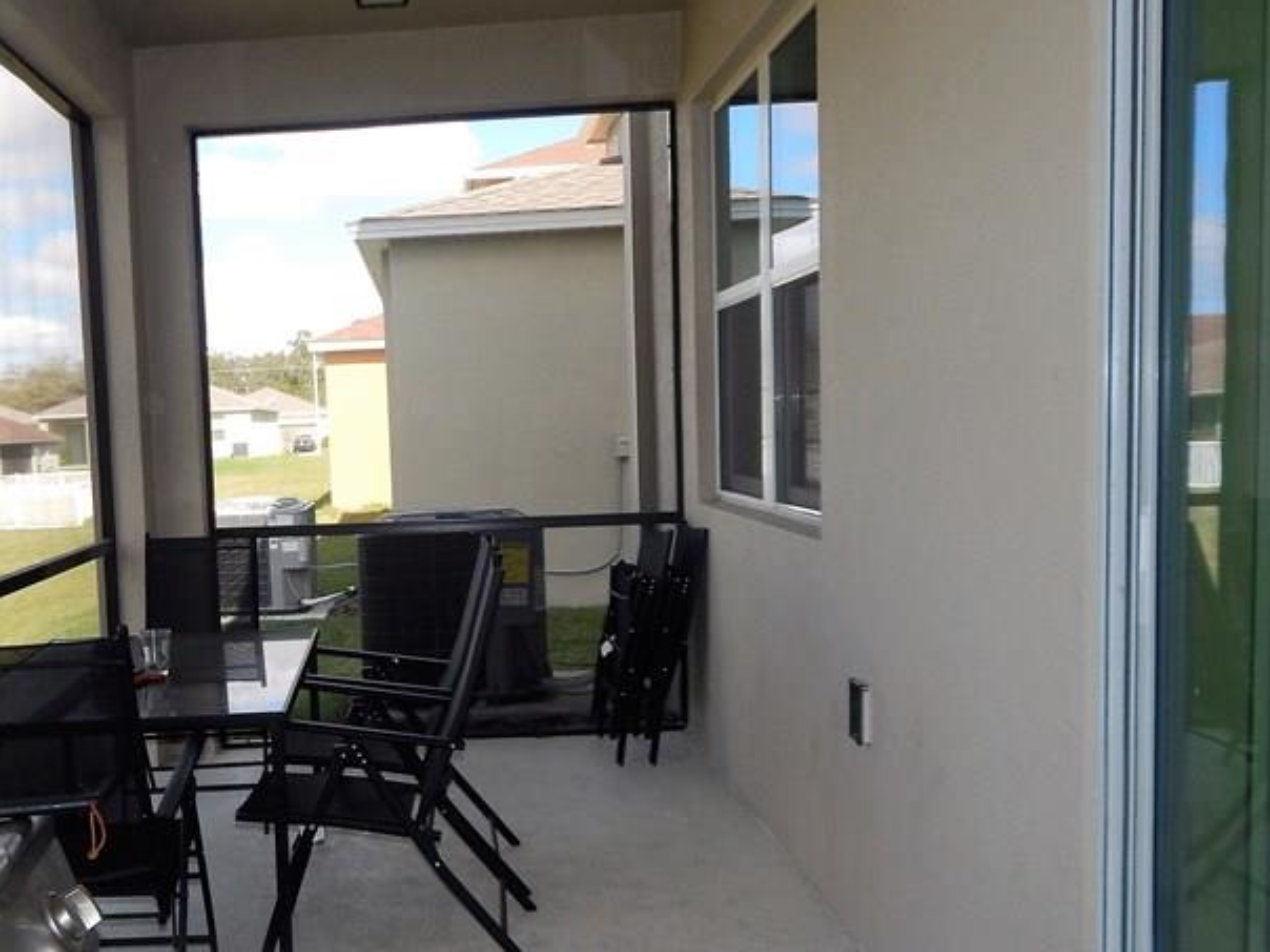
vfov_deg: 36.7
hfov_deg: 46.3
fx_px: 1431
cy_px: 565
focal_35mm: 39
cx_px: 334
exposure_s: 1/500
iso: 125
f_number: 3
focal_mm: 4
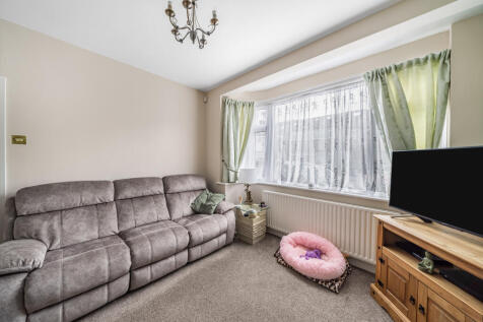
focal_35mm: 12
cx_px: 242
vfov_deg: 90.0
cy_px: 161
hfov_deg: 112.6
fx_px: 161
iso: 100
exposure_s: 1/8
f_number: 8
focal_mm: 12
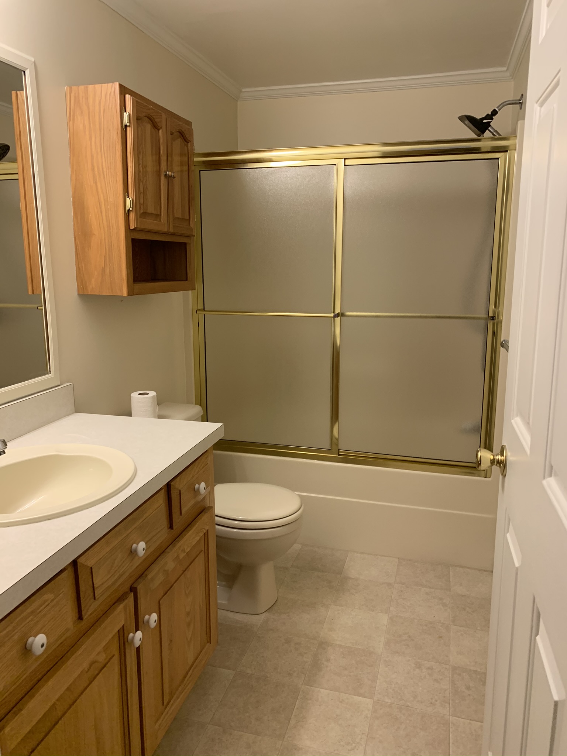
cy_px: 378
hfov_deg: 53.1
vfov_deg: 67.3
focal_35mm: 26
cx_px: 284
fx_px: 568
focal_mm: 4.25
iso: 100
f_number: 1.8
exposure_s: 1/60
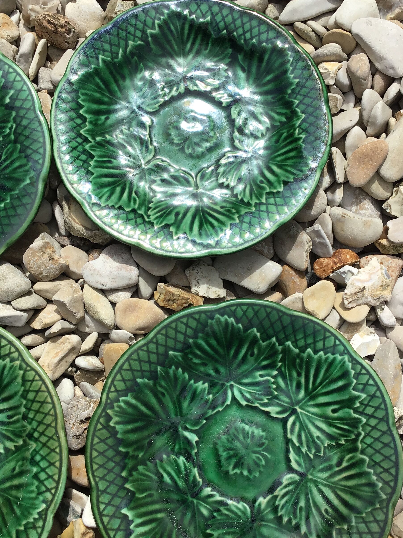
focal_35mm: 42
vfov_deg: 44.8
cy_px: 281
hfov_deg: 34.4
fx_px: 652
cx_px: 205
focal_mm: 3.3
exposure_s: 1/1597
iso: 25
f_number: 2.4
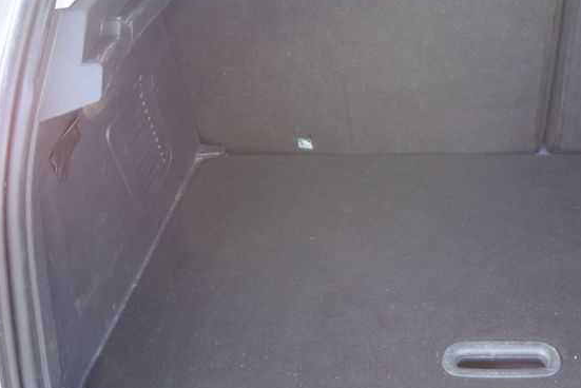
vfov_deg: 25.7
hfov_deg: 36.9
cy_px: 98
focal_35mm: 52
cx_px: 462
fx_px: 840
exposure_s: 1/80
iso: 125
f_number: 1.8
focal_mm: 10.4
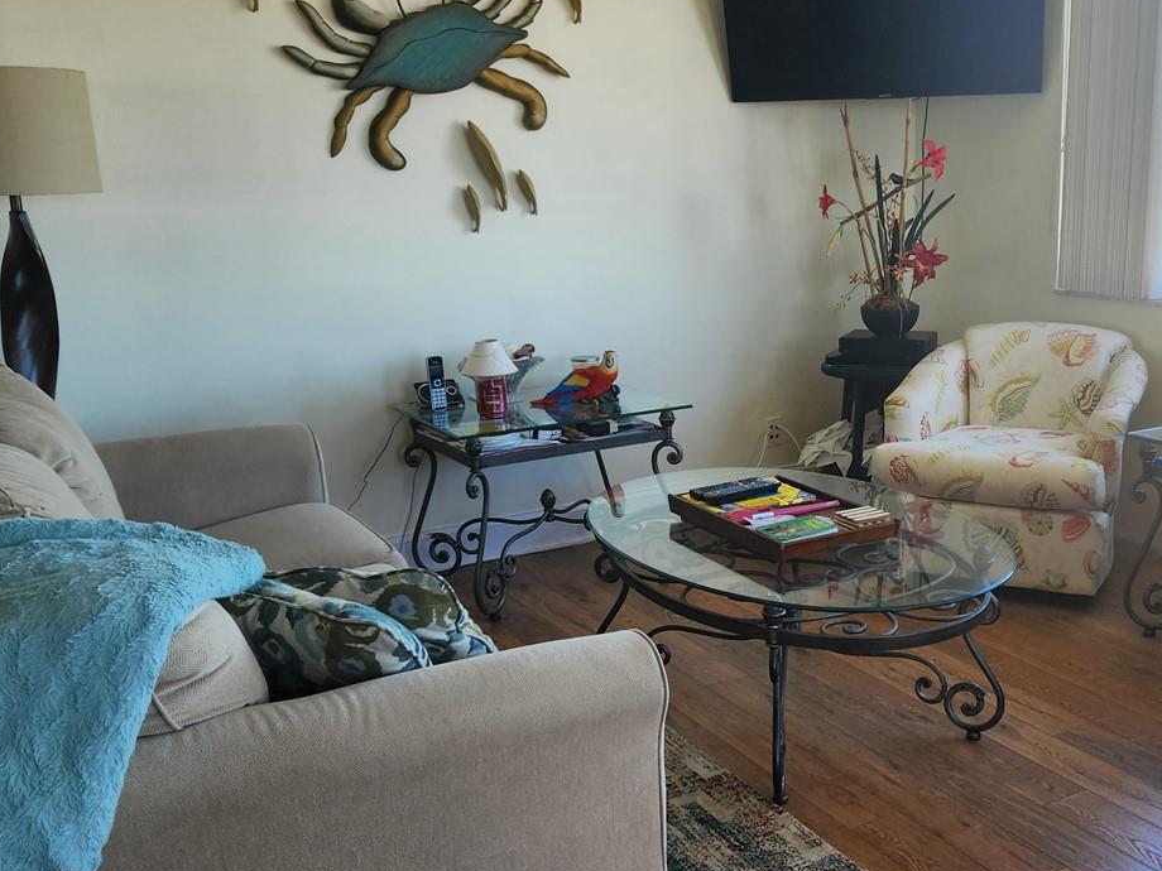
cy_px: 462
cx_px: 808
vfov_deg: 35.9
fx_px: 1343
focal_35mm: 40
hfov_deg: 45.8
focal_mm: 5.4
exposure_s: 1/180
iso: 64
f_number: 1.8
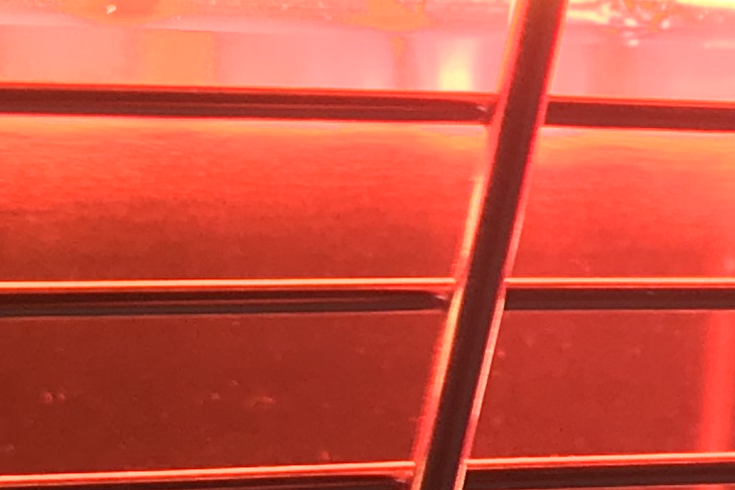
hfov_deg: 12.6
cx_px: 744
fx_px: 3287
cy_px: 133
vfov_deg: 8.5
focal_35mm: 161
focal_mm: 3.99
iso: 32
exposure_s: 1/50
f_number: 1.8
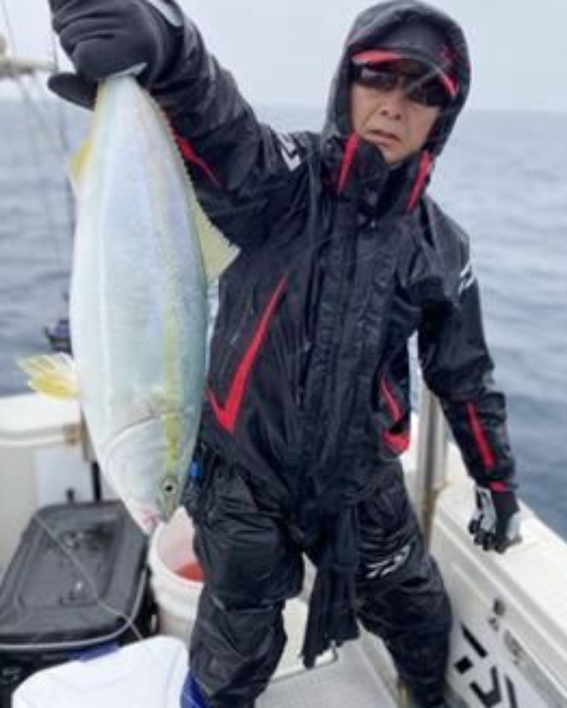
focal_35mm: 31
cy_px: 286
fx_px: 650
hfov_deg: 47.2
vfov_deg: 56.7
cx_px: 284
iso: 32
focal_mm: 4.25
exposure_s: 1/281
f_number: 1.8
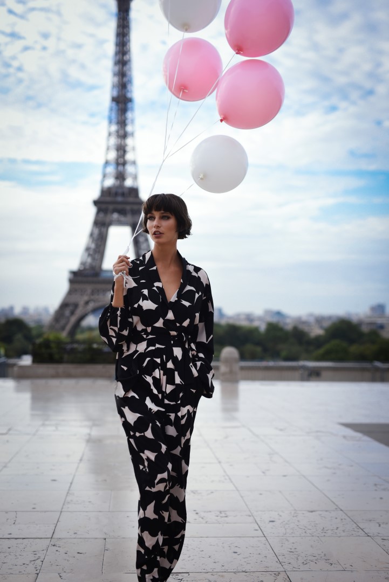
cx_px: 194
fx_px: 810
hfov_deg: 27.0
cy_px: 291
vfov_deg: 39.6
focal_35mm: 50
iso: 200
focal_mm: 50
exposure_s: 1/1250
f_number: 2
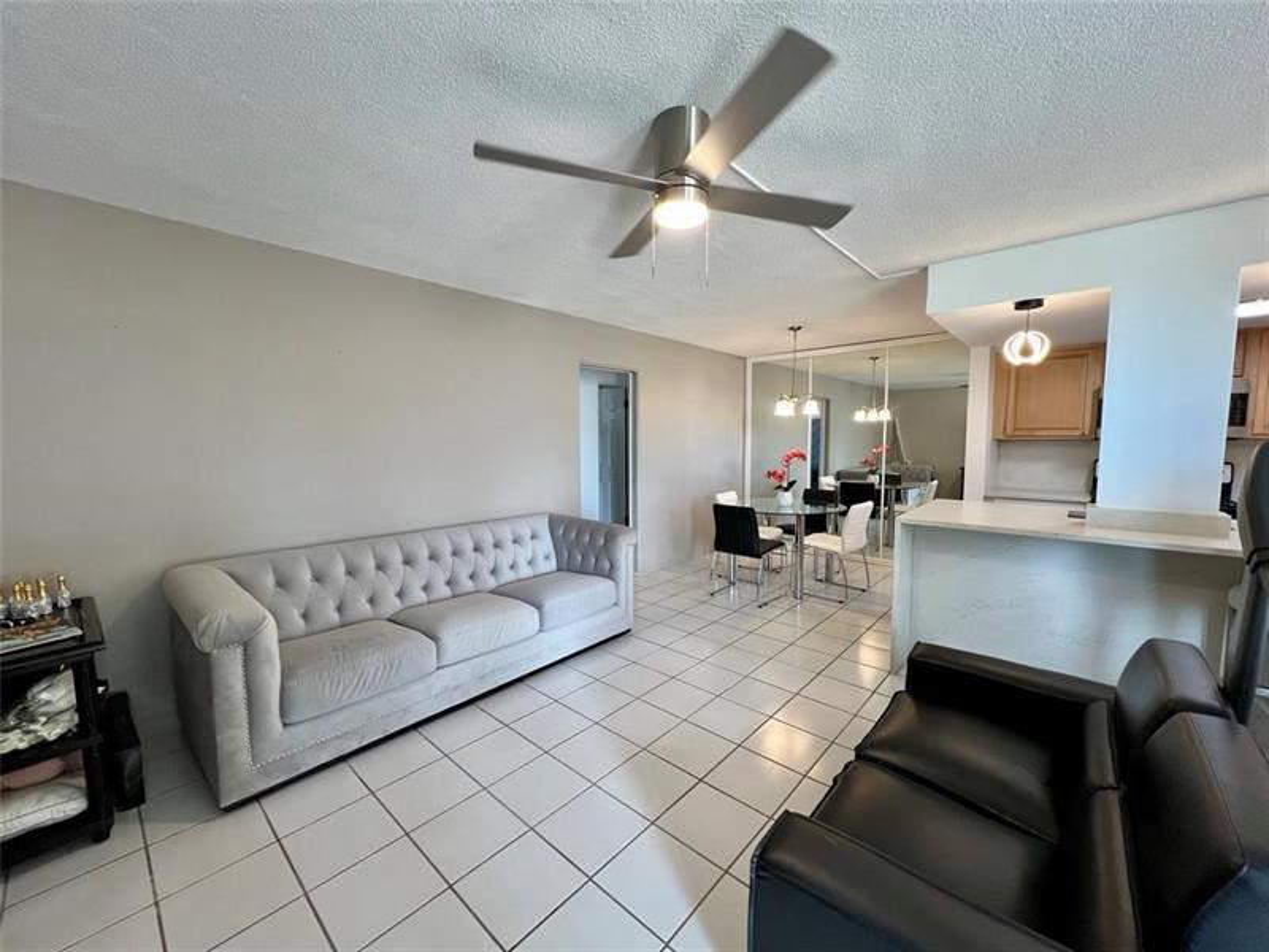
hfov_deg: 106.2
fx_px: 477
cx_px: 634
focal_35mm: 13
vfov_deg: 89.9
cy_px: 476
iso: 200
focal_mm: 1.57
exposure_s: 1/120
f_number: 1.8
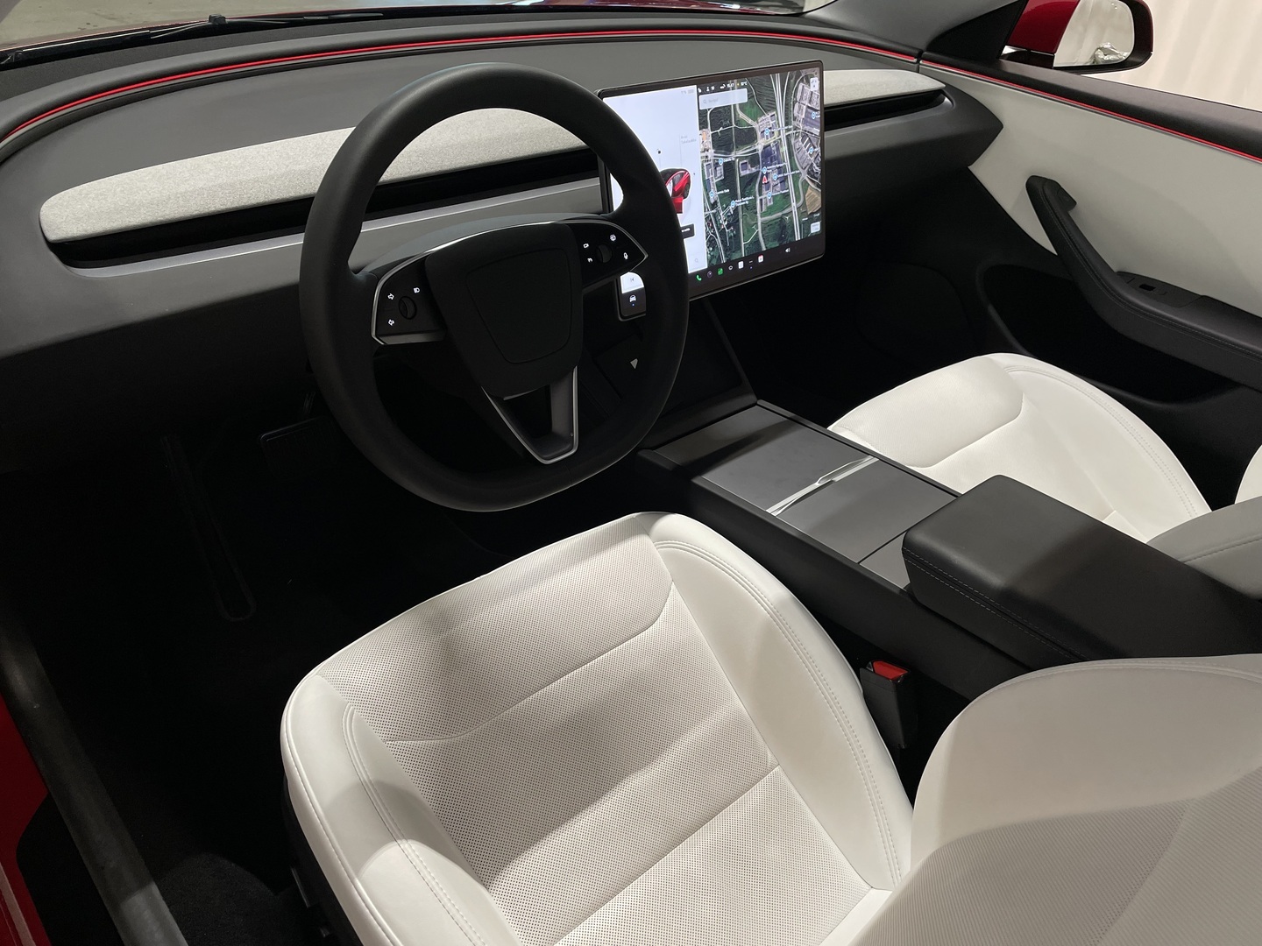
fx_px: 948
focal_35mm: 26
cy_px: 473
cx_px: 631
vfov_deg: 53.1
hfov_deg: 67.3
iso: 125
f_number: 1.6
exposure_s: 1/100
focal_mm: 4.2
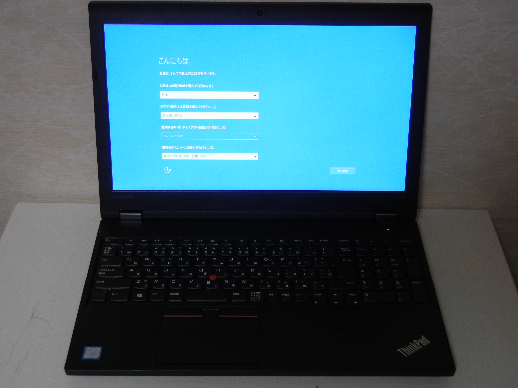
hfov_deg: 32.7
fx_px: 883
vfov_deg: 24.8
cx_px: 259
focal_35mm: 59
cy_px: 194
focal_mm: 10.6
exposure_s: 1/23.6
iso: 400
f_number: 4
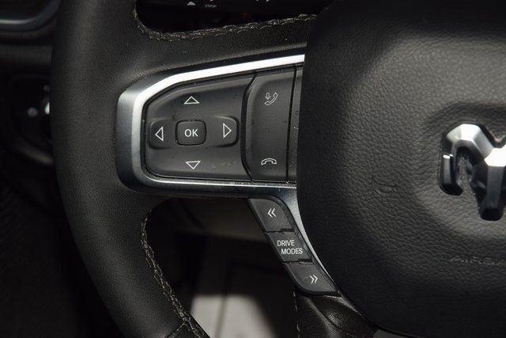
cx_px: 253
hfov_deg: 19.5
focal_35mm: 105
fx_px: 1476
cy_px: 169
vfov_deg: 13.0
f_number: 8
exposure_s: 1/125
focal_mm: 70
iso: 100
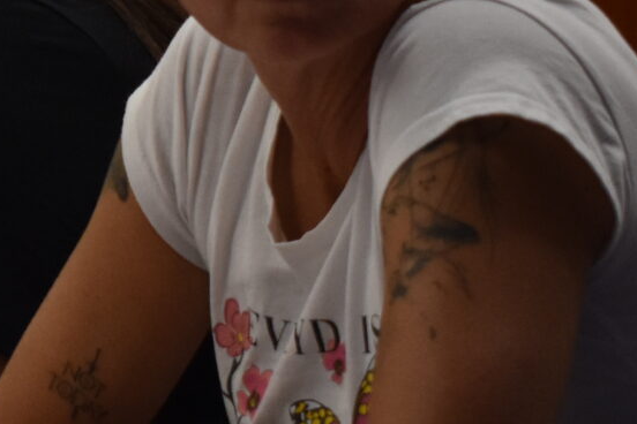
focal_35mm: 320
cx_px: -422
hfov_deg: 6.3
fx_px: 5662
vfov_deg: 4.3
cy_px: -86
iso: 1000
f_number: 5.3
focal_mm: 46
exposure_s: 1/125
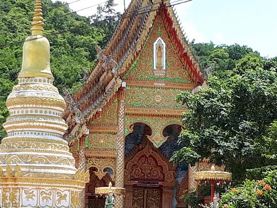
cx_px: 141
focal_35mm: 44
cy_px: 121
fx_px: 352
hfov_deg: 42.9
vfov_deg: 32.8
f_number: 1.9
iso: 40
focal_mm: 3.6
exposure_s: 1/735
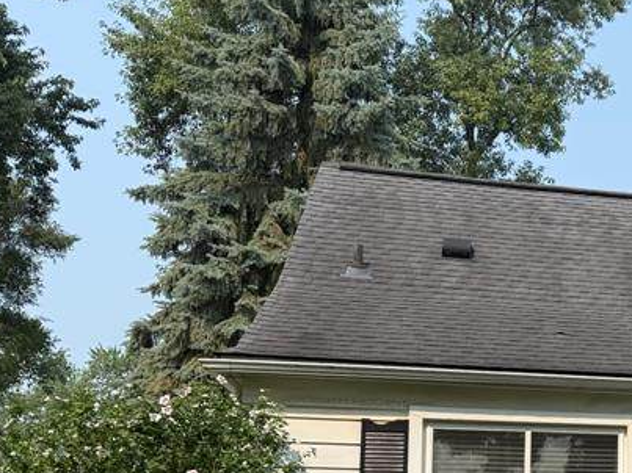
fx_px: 1113
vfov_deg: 23.1
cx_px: 767
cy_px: 460
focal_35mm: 61
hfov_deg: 27.7
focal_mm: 6.76
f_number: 1.78
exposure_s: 1/3425
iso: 80
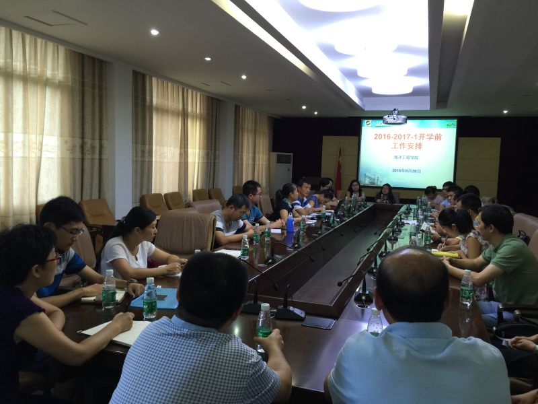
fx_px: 451
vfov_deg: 48.2
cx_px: 269
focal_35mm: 29
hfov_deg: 61.7
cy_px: 202
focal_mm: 4.15
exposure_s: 1/15
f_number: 2.2
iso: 40
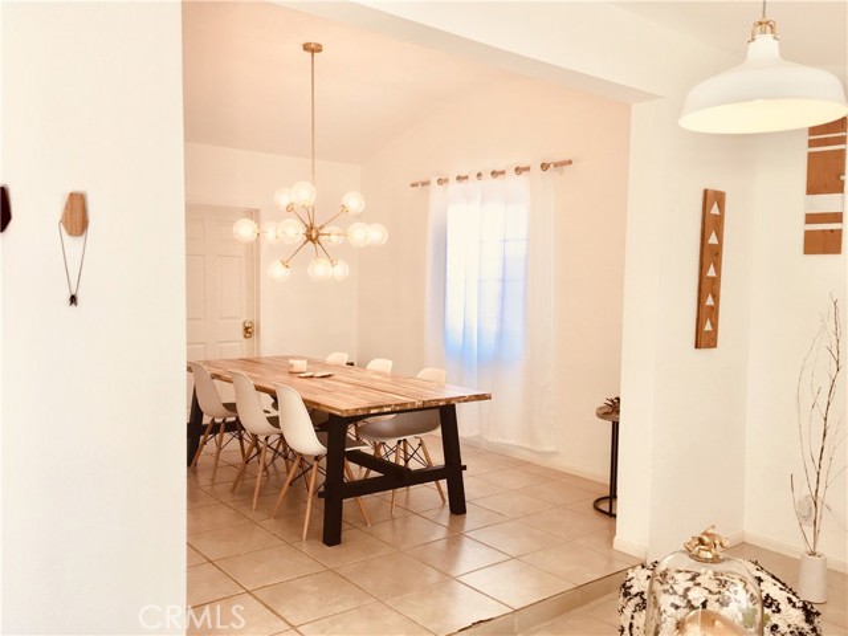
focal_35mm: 29
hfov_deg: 61.7
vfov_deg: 48.2
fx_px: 710
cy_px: 318
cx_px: 424
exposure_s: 1/120
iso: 40
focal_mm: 4.15
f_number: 2.2
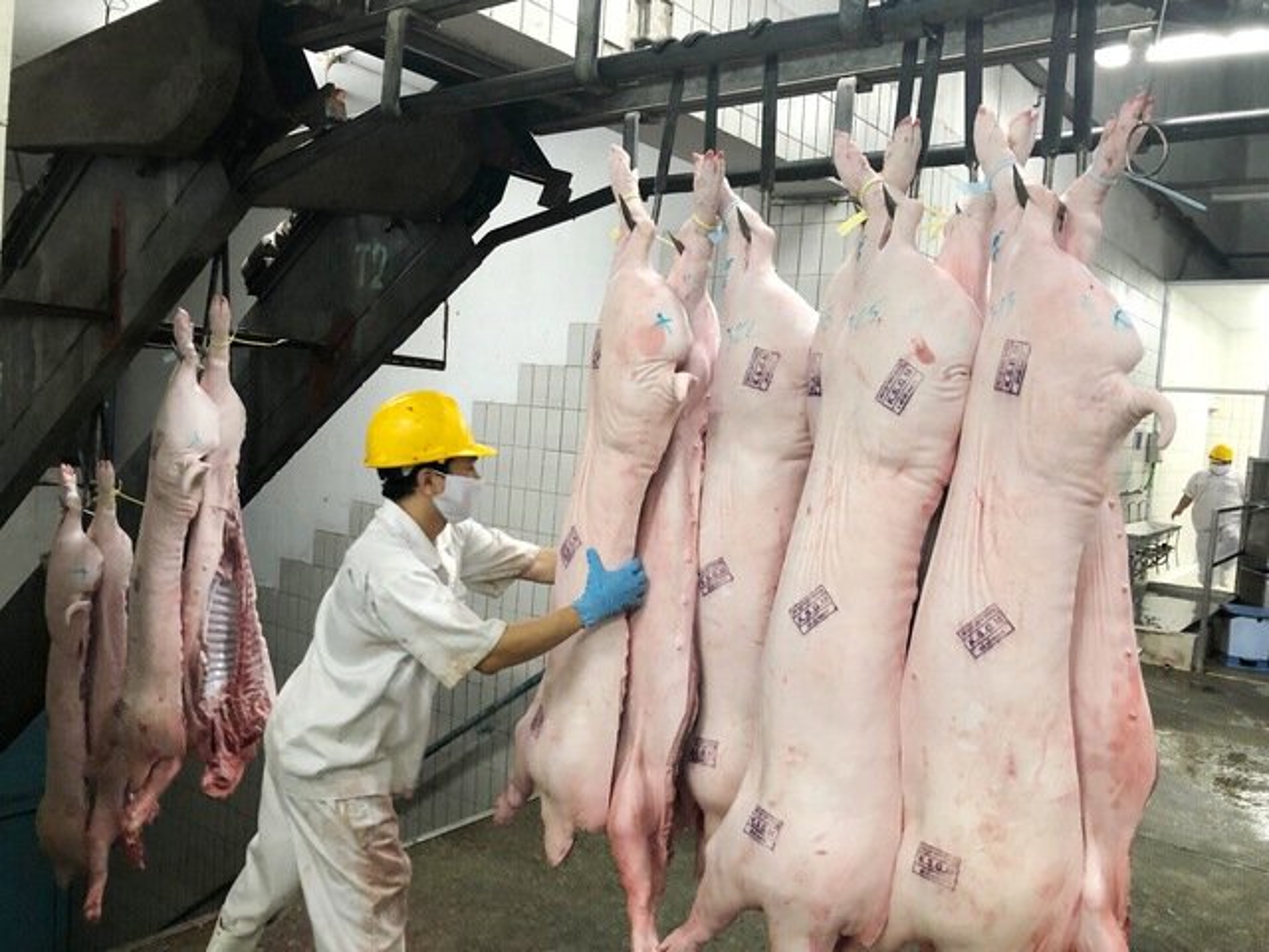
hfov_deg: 63.4
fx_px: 1026
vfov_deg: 49.7
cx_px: 634
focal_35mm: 28
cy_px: 476
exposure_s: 1/17
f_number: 1.8
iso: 64
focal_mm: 4
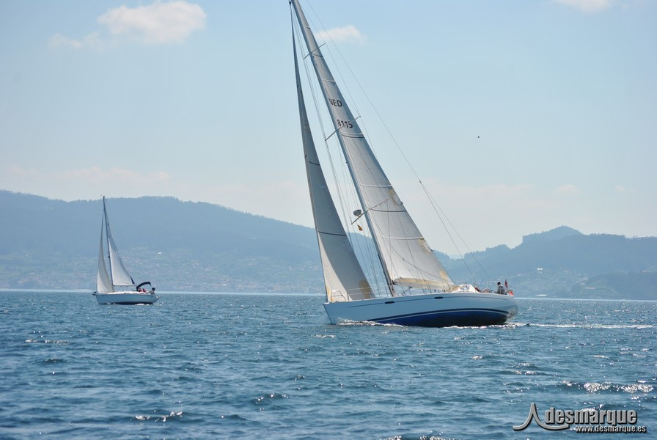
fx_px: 2248
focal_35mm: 123
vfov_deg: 11.2
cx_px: 328
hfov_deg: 16.6
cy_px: 220
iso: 100
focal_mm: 82
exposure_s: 1/640
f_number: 6.3
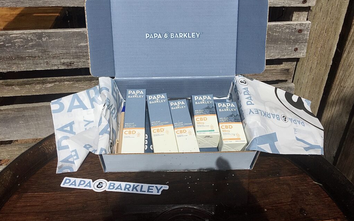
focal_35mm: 31
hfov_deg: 61.2
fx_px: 299
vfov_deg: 40.5
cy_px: 89
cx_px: 177
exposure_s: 1/4405
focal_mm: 4.15
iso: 32
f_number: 2.2
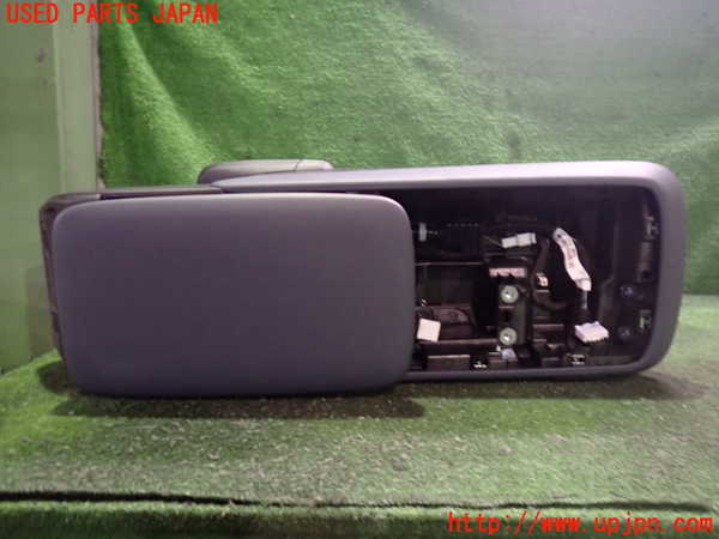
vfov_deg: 46.8
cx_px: 360
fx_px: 623
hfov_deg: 60.0
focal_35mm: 30
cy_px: 270
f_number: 2.3
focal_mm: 5.4
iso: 800
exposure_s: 1/15
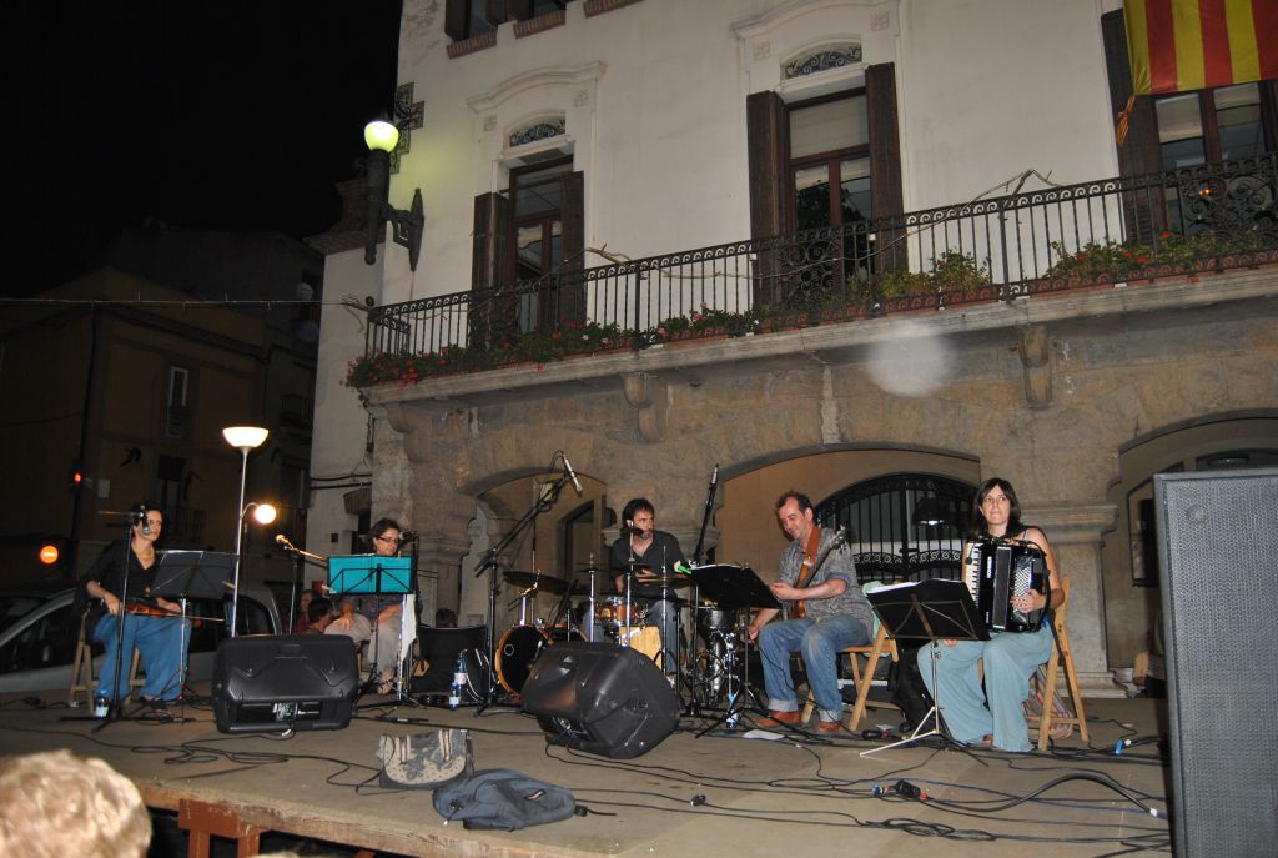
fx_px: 960
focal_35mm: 27
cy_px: 429
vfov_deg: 48.1
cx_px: 639
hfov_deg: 67.3
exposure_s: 1/60
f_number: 3.5
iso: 200
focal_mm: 18
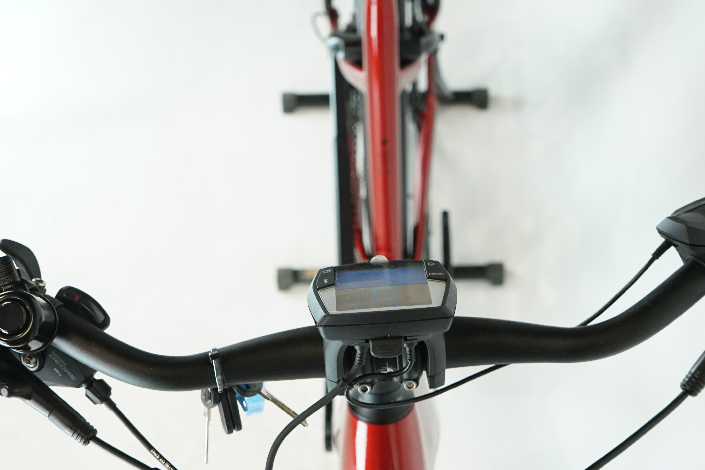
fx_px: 1057
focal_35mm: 54
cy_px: 354
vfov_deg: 24.8
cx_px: 368
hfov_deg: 36.9
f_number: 5.6
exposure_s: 1/200
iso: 2000
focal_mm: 32
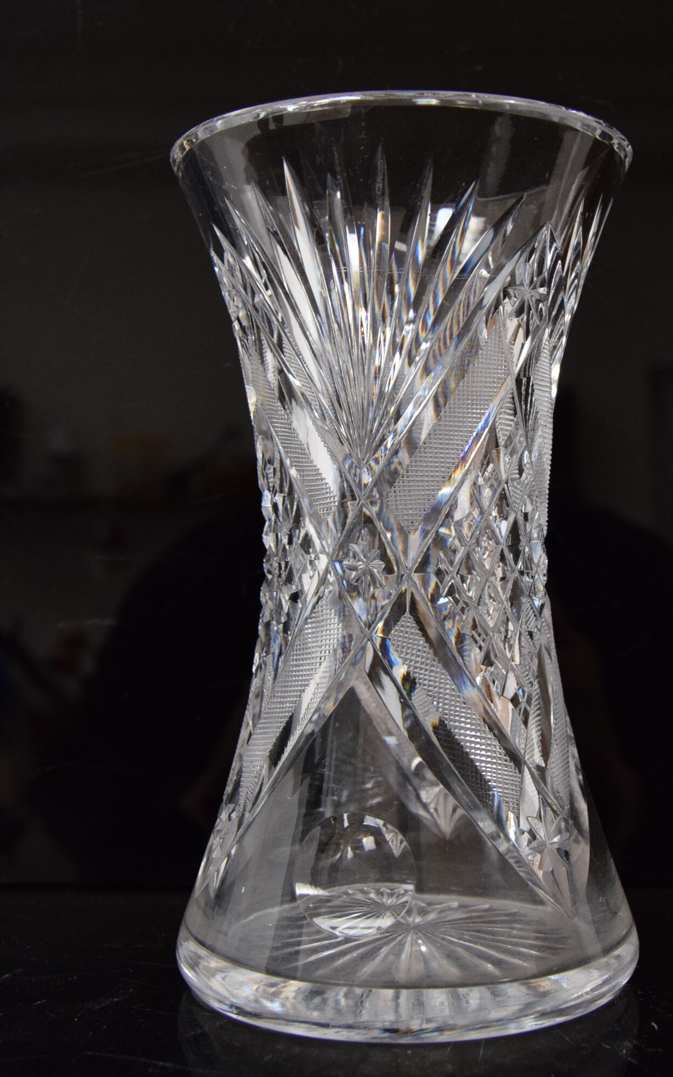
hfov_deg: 24.5
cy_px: 538
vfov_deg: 38.3
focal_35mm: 53
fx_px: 1548
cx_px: 414
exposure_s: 1/125
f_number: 5.6
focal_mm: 23
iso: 1600
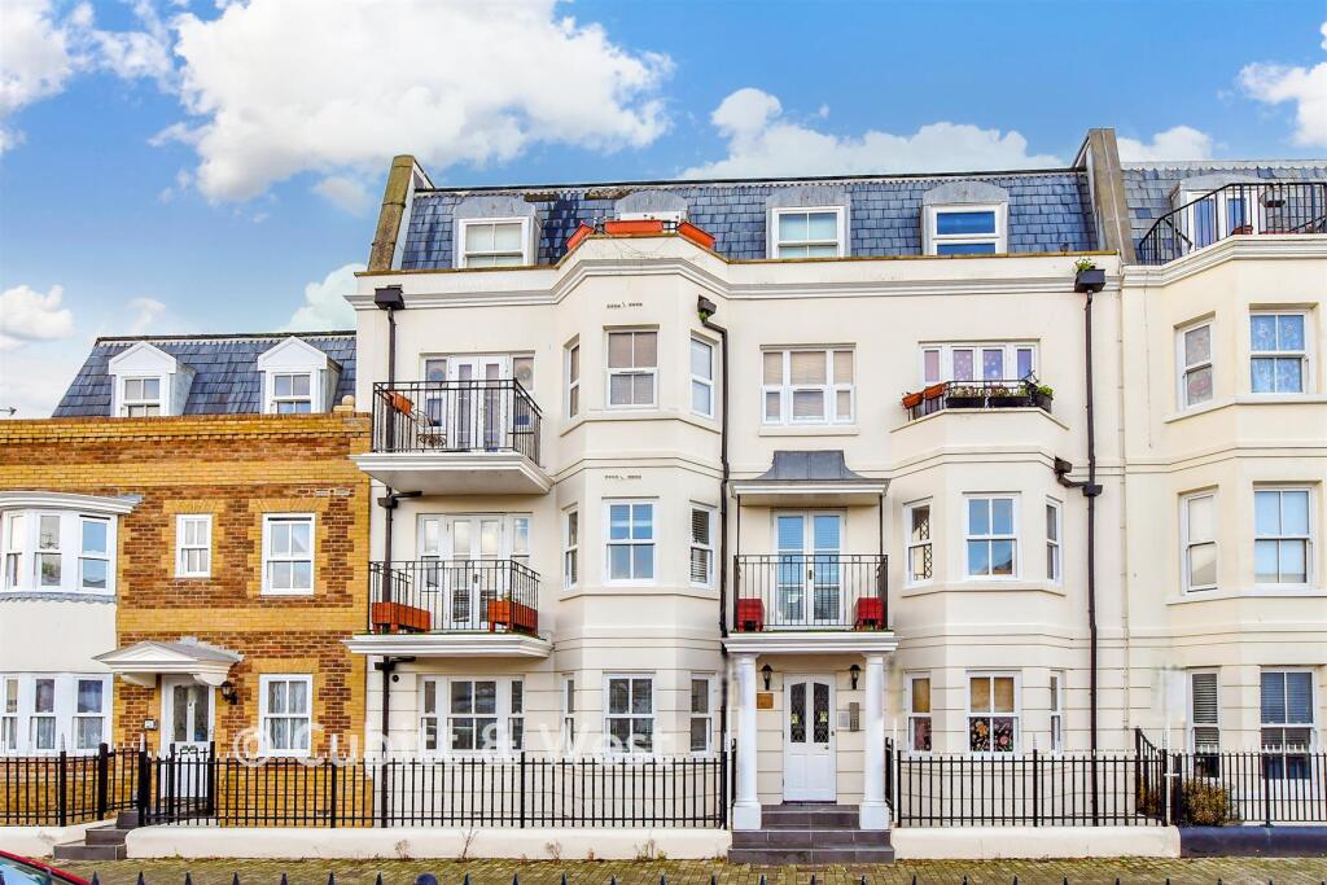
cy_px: 442
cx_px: 664
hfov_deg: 93.3
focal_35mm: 17
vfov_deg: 70.5
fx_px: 627
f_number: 8
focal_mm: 11.5
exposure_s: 1/200
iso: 400
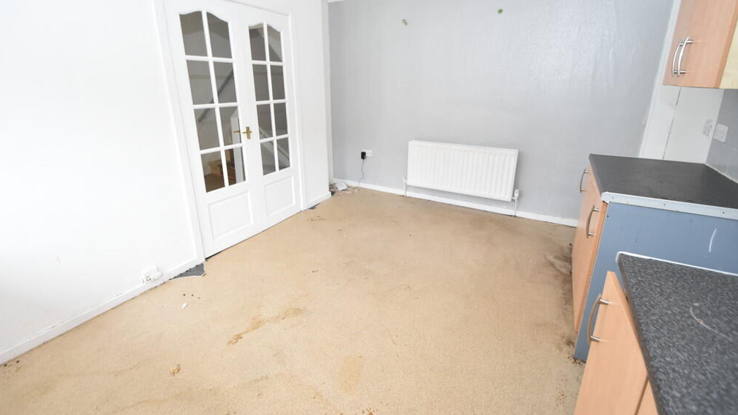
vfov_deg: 66.7
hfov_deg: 99.4
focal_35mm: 16
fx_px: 313
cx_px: 367
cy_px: 174
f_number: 5
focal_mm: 10
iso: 800
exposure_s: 1/100
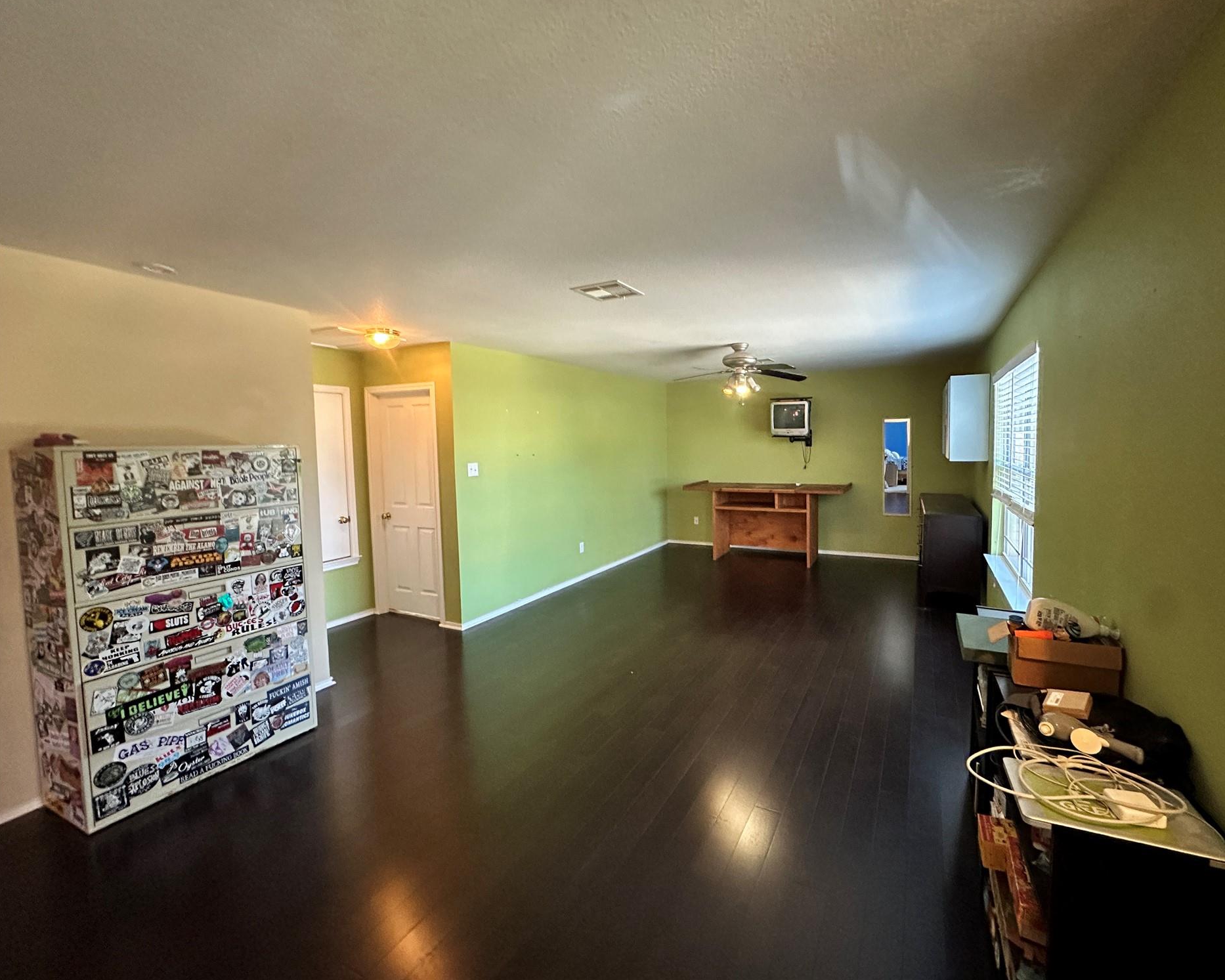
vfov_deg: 84.0
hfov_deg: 96.5
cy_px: 477
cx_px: 669
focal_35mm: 15
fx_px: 544
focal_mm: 2.22
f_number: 2.2
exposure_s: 1/60
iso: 800
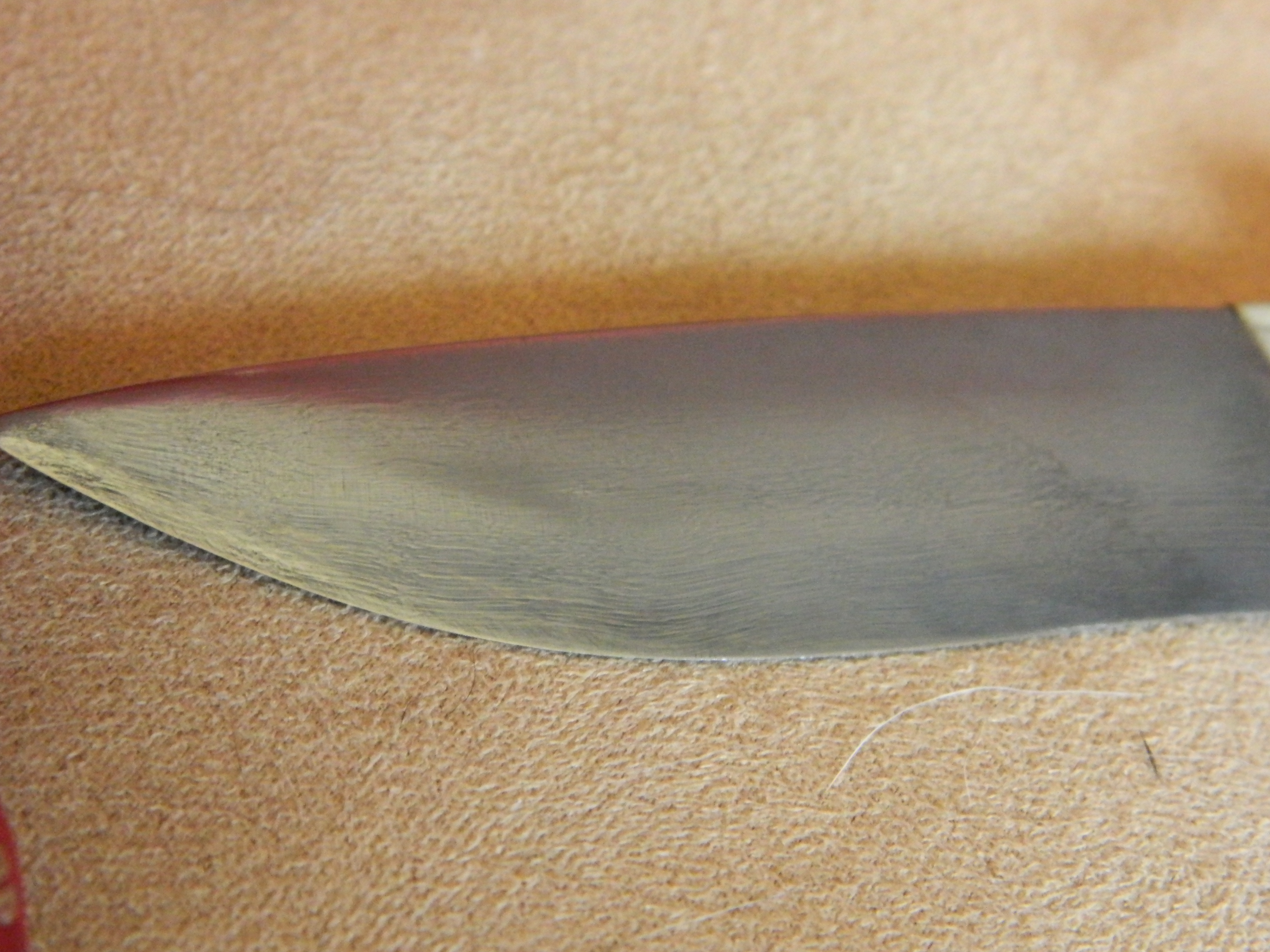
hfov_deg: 19.1
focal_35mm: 103
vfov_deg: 14.4
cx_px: 635
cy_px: 476
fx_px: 3779
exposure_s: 1/6
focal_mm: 18.6
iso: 800
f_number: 4.5
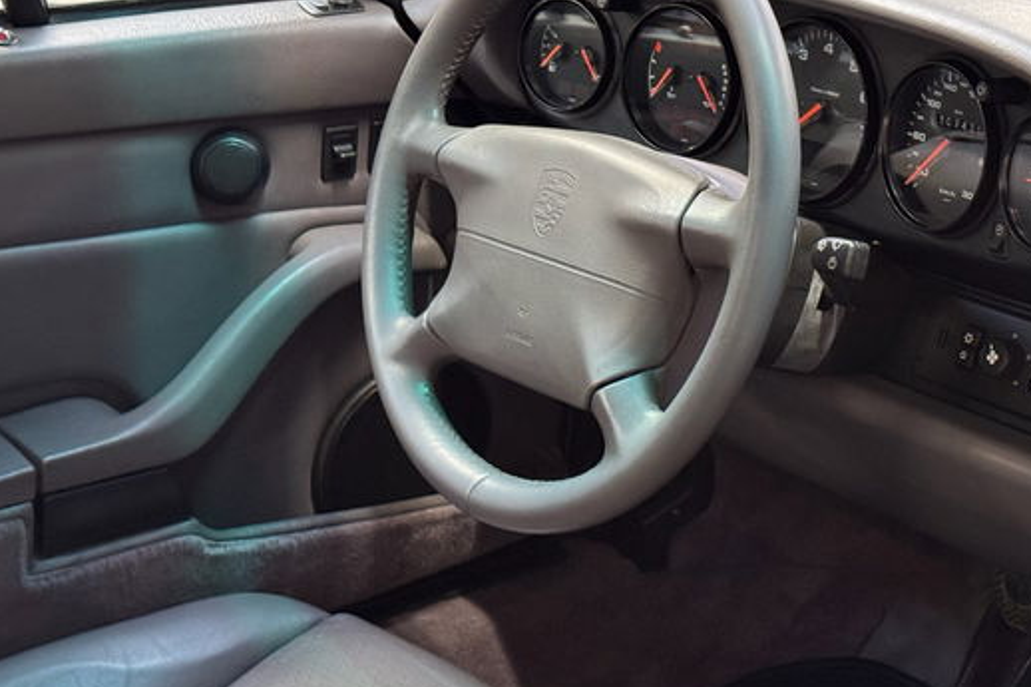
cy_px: 269
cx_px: 724
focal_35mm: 74
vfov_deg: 18.4
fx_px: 2118
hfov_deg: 27.1
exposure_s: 1/33
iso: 320
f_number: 1.78
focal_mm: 6.76
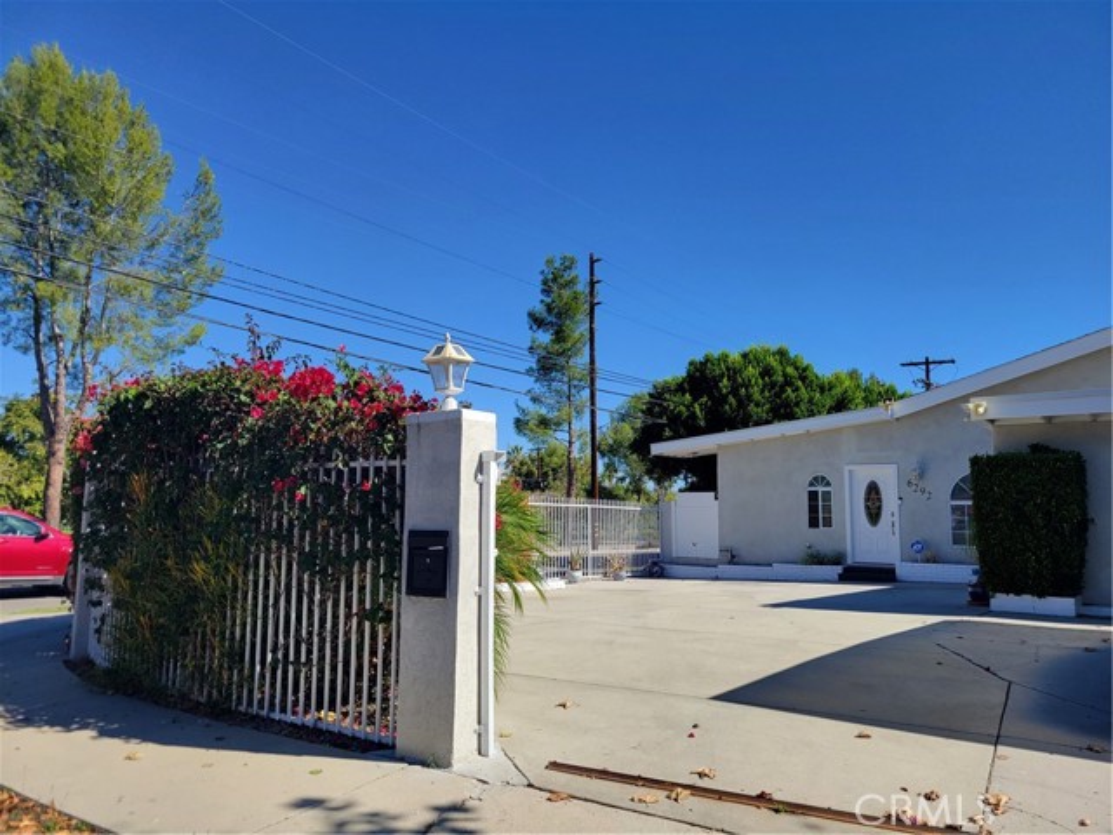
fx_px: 836
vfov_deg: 53.1
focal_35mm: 26
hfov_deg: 67.3
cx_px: 556
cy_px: 418
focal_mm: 5.4
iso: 40
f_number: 1.8
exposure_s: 1/2111
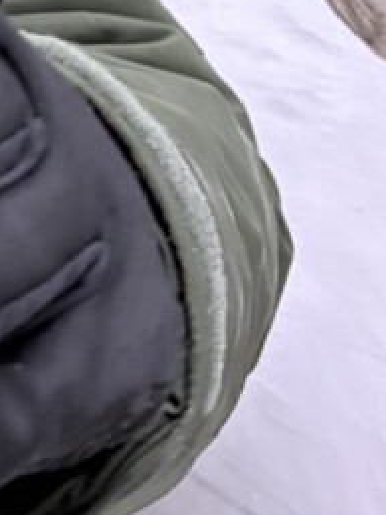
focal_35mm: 102
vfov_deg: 17.0
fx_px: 1518
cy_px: -309
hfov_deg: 13.8
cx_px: -150
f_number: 1.6
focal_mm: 5.96
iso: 800
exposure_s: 1/30
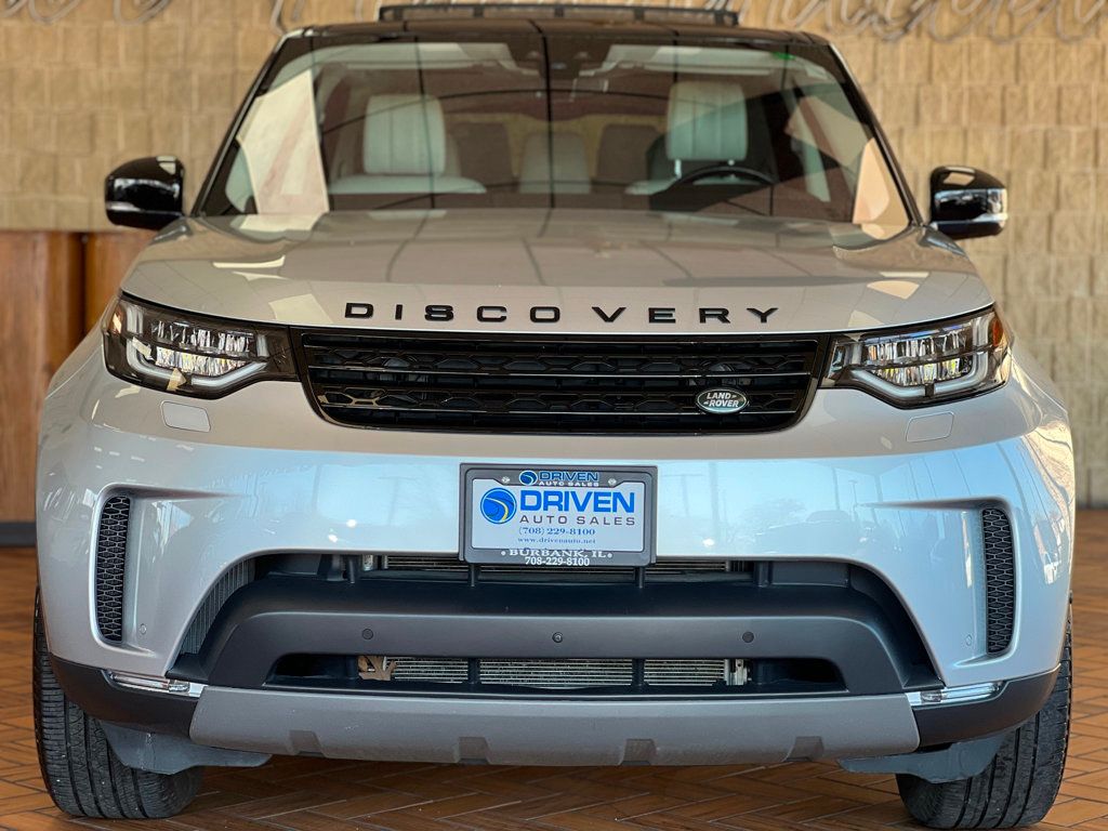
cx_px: 554
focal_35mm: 77
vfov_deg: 19.1
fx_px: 2465
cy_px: 416
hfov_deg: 25.3
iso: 64
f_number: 2.8
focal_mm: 9
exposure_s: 1/120
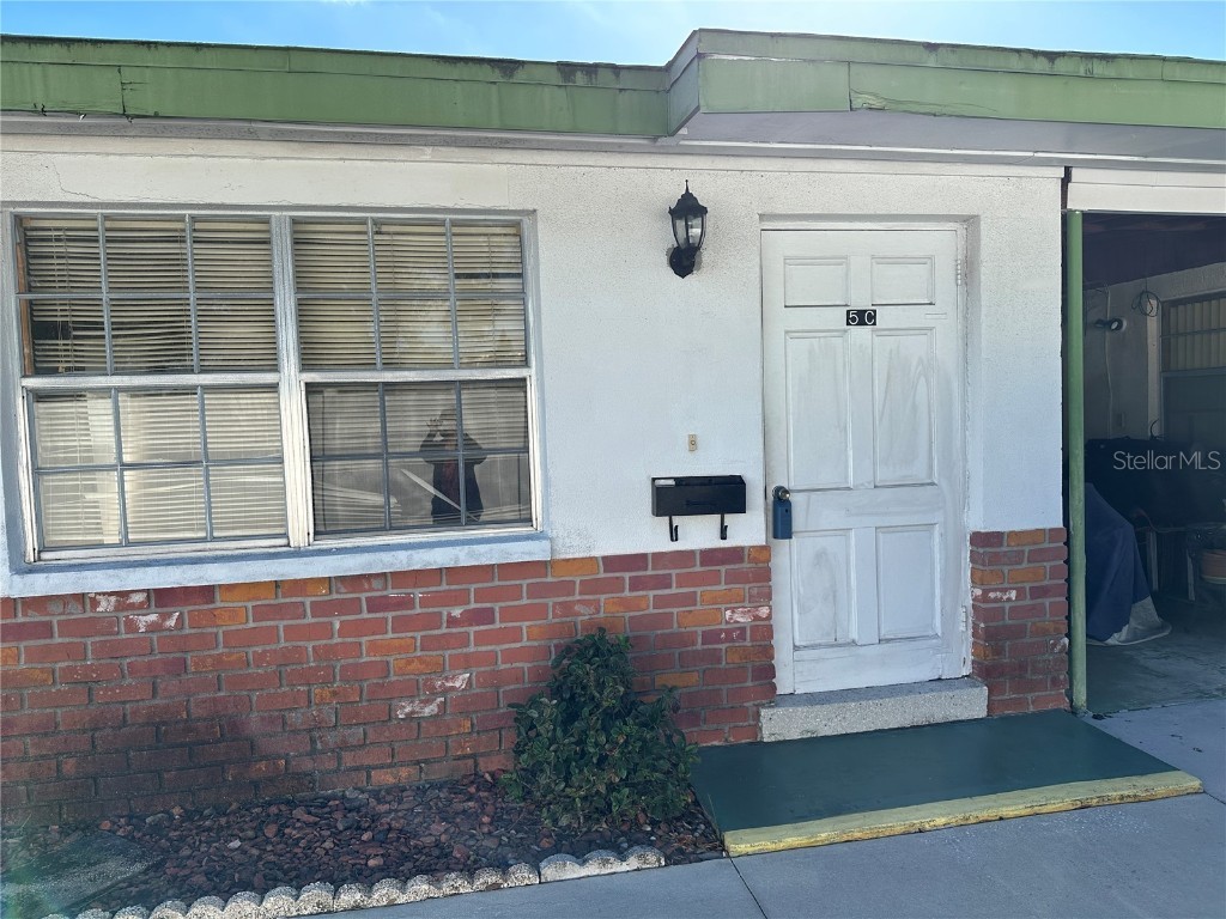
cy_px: 460
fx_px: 850
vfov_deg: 56.8
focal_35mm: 24
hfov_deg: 71.6
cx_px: 613
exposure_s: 1/2882
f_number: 1.78
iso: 80
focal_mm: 6.86
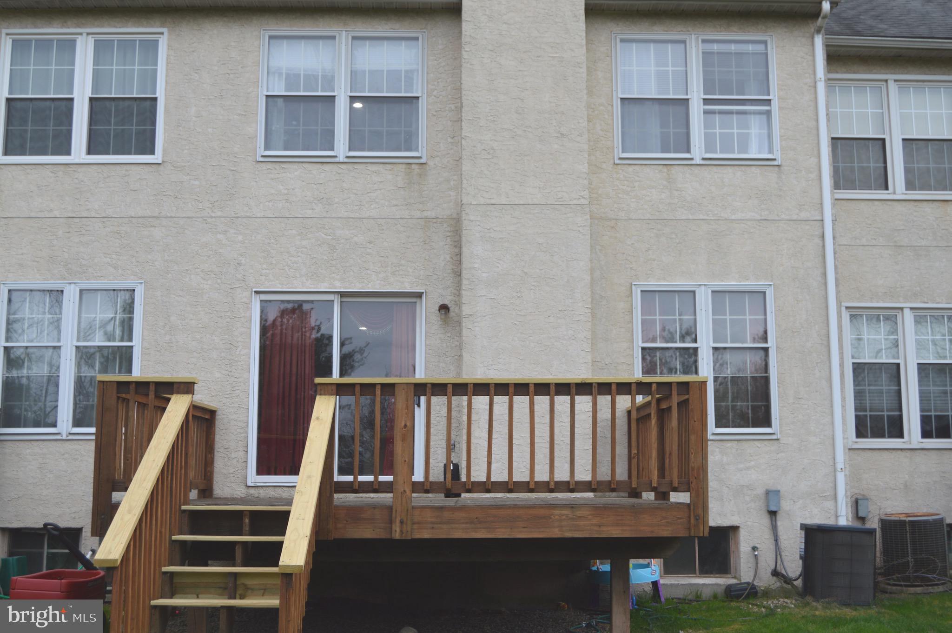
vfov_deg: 29.8
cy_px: 316
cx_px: 476
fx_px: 1189
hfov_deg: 43.6
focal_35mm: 45
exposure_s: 1/125
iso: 140
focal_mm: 30
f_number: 5.6
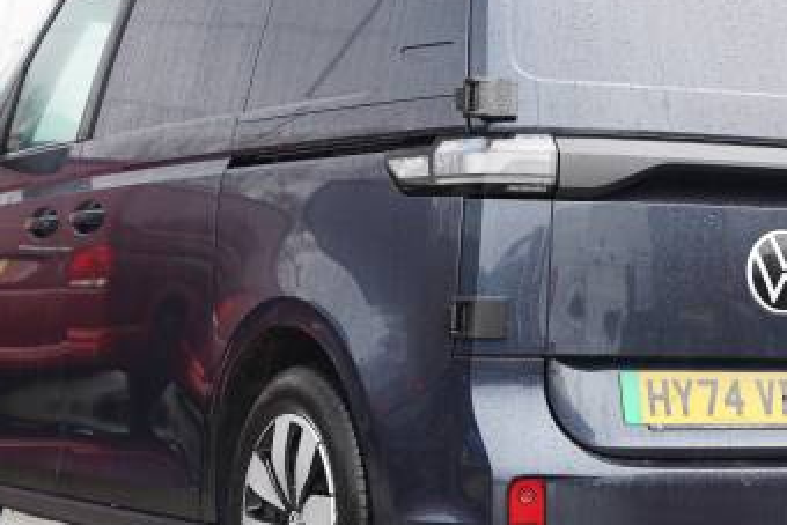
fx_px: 2452
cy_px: 315
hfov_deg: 18.2
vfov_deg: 12.2
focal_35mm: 112
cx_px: 537
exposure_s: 1/60
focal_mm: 59.6
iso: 400
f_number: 4
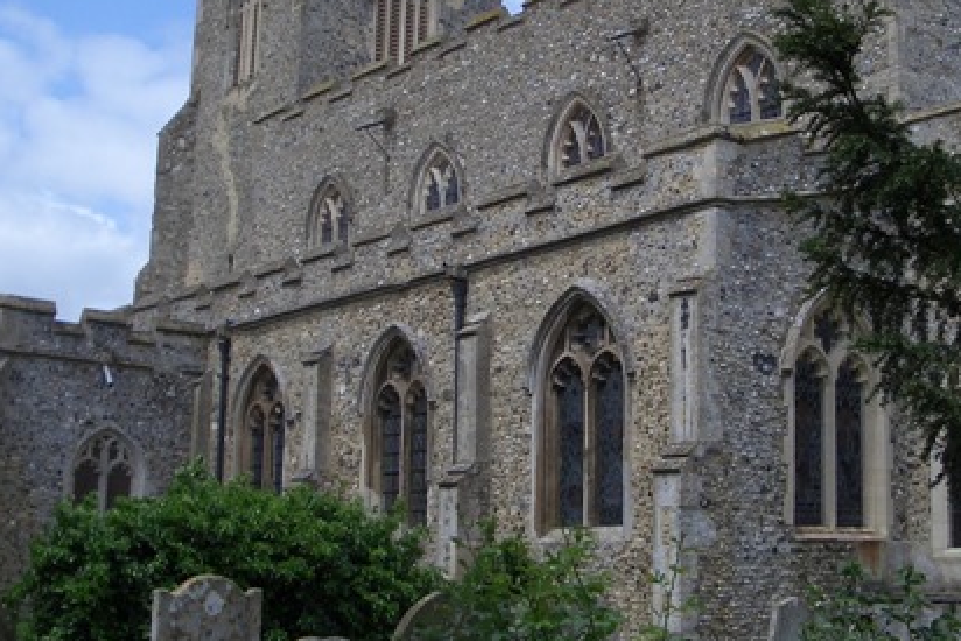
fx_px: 1522
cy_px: 254
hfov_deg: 35.0
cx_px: 542
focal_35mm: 57
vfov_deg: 23.8
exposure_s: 1/500
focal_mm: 5.8
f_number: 4.3
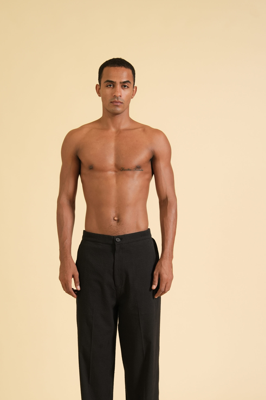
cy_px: 252
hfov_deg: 15.5
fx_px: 975
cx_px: 116
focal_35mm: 88
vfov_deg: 23.1
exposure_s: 1/125
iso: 500
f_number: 4
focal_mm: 66
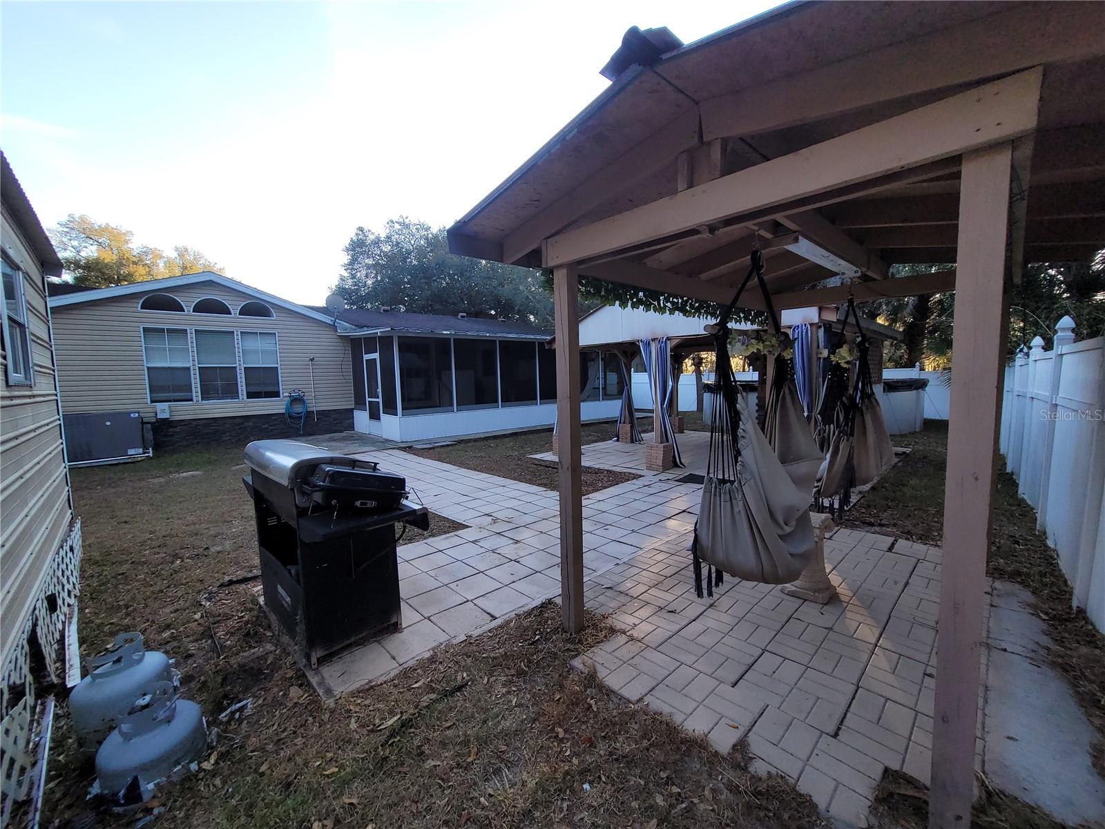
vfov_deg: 89.9
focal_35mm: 13
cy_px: 414
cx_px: 552
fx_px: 415
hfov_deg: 106.2
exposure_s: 1/141
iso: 40
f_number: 2.2
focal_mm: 1.74
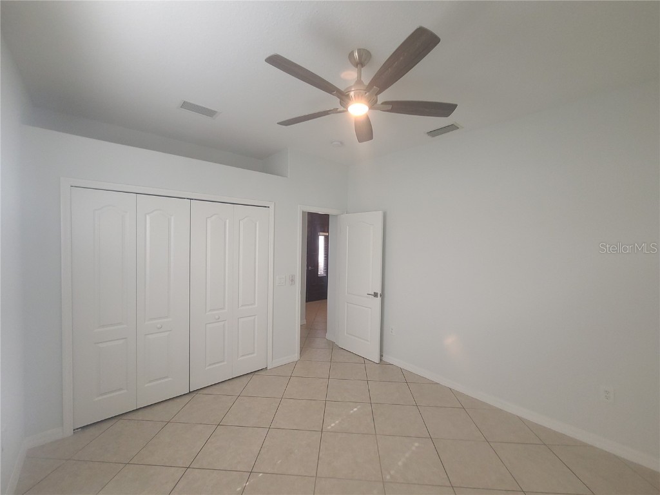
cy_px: 248
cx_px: 330
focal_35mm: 13
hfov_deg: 106.2
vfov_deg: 89.9
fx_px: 248
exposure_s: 1/120
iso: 100
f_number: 2.2
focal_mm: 2.2
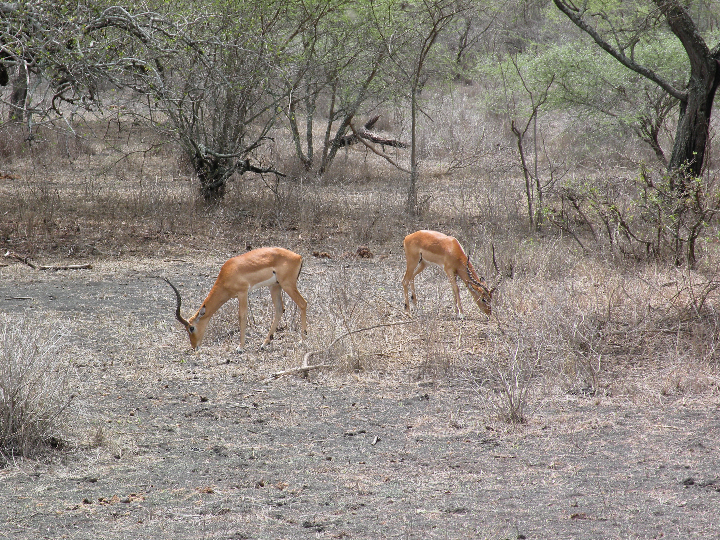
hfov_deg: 14.0
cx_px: 360
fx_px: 2933
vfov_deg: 10.5
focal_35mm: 141
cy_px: 270
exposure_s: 1/194
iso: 64
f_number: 5.6
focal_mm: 25
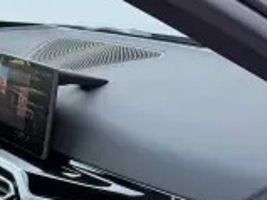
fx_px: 840
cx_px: 40
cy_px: 193
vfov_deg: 13.4
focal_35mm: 109
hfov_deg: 17.8
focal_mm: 6.76
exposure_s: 1/224
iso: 200
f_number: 1.78
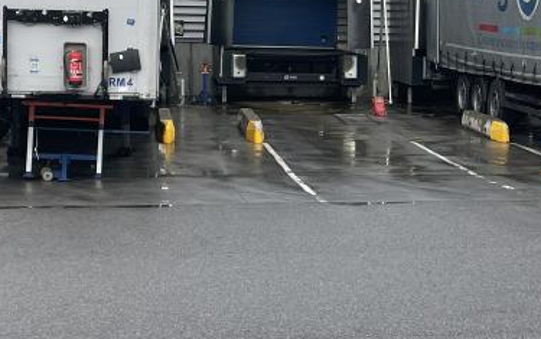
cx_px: 424
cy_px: 120
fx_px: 1387
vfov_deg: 13.9
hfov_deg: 21.8
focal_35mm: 94
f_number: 1.6
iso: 32
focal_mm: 4.2
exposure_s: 1/518
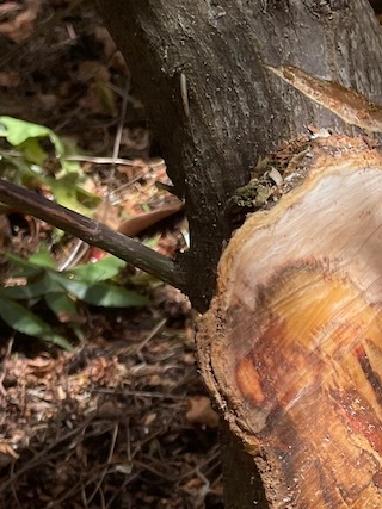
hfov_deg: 18.3
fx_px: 1148
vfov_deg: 23.8
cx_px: 399
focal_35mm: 78
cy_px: 528
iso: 32
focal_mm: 4.2
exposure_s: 1/1103
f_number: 1.6
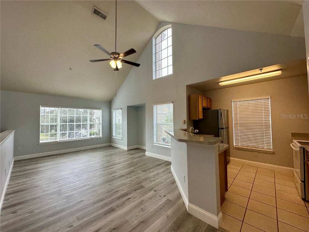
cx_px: 154
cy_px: 116
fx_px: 125
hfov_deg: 102.1
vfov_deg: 85.7
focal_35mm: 14
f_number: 2.2
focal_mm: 2.22
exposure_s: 1/120
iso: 80
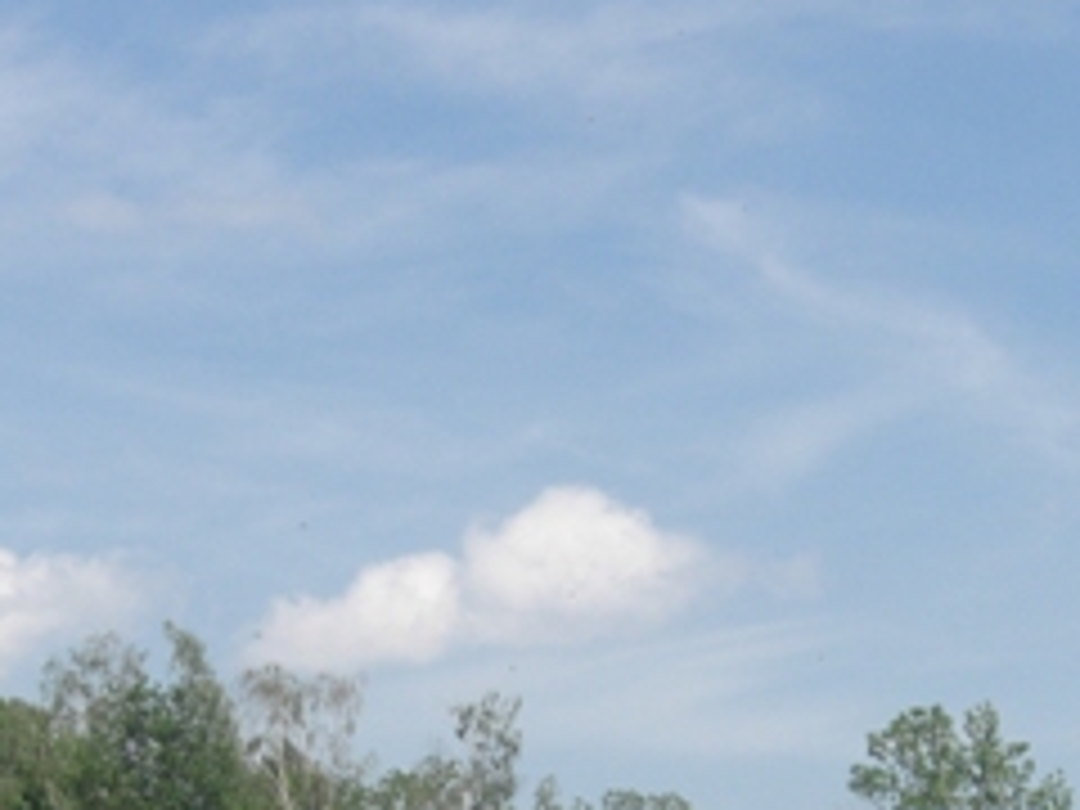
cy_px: 817
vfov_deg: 10.1
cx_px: 572
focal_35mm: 146
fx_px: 4555
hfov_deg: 13.5
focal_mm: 11.8
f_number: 5
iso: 80
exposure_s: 1/500
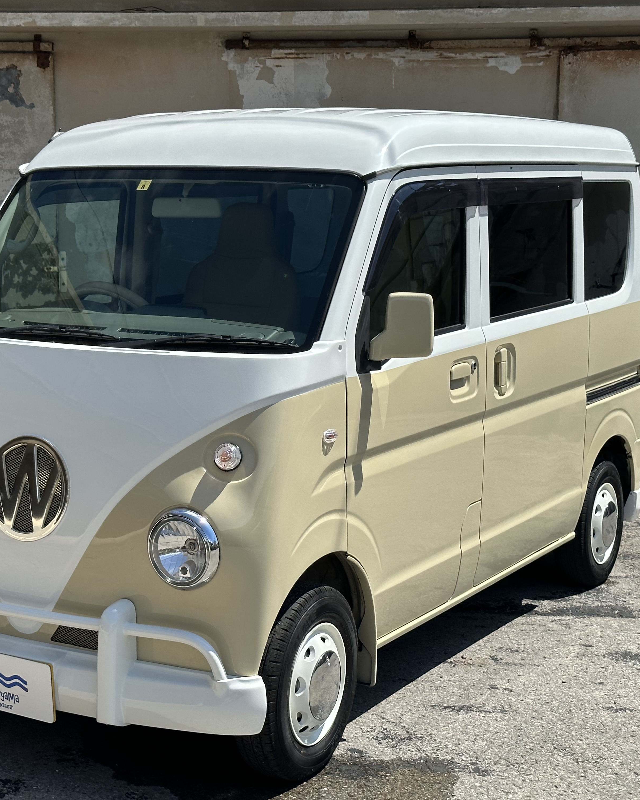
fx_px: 1492
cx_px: 246
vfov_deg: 30.0
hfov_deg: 24.2
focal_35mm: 63
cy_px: 401
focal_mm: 6.86
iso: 64
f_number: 1.78
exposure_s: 1/4367
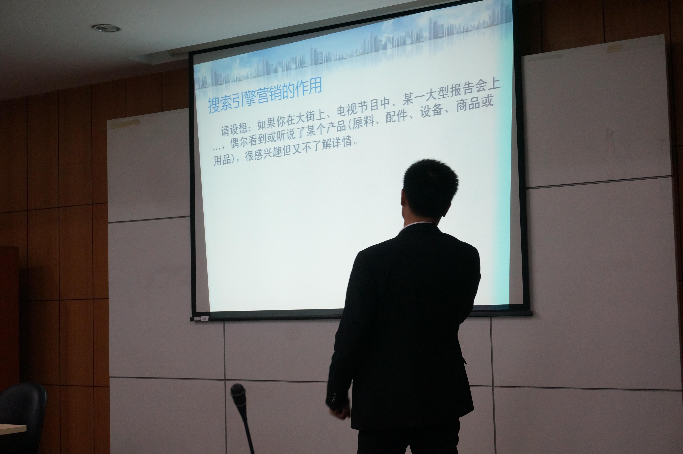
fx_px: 1023
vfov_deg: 25.0
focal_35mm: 54
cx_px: 342
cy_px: 227
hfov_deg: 36.9
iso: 1600
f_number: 6.3
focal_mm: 36
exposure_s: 1/50
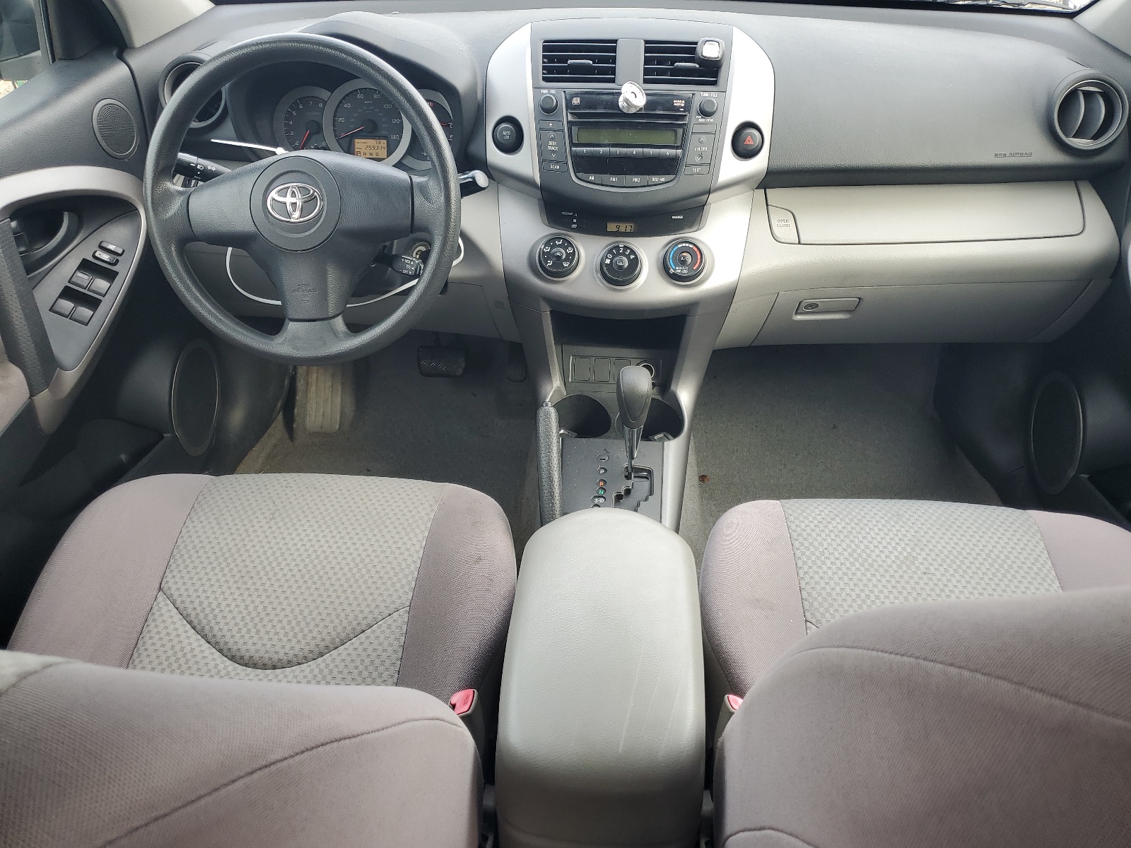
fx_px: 849
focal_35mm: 26
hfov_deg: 67.3
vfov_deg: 53.1
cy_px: 424
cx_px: 566
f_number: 1.5
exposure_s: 1/182
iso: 50
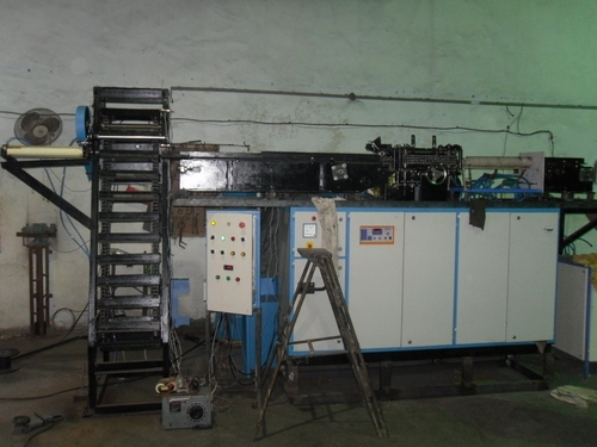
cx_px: 298
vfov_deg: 32.2
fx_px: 776
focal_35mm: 45
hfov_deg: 42.1
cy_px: 224
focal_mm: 6.3
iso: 400
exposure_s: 1/45
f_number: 3.5
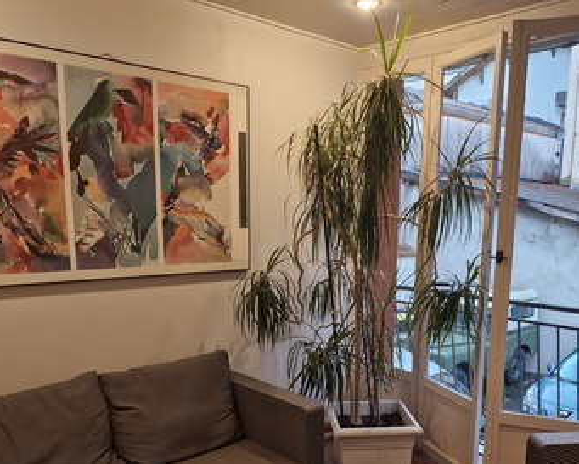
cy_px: 314
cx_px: 346
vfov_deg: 42.7
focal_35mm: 34
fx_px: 583
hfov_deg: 52.5
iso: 400
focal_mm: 6.4
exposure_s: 1/120
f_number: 1.8
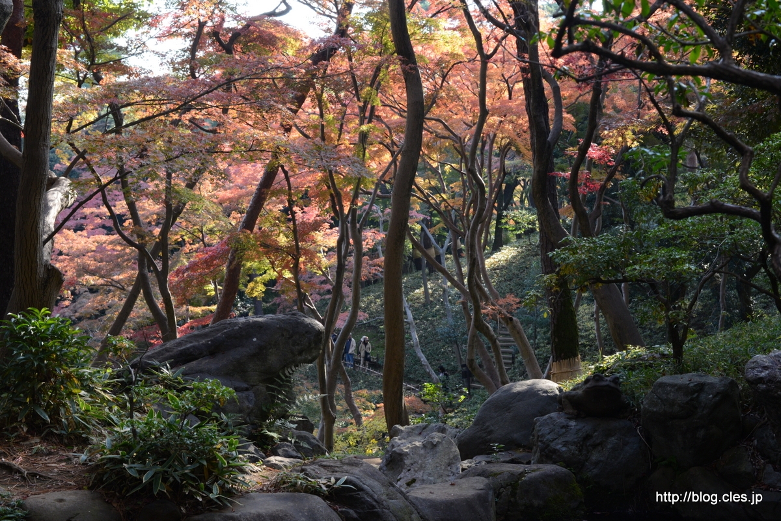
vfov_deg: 27.0
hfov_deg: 39.6
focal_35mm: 50
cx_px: 390
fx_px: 1085
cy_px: 260
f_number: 11
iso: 1000
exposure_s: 1/100
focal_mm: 50
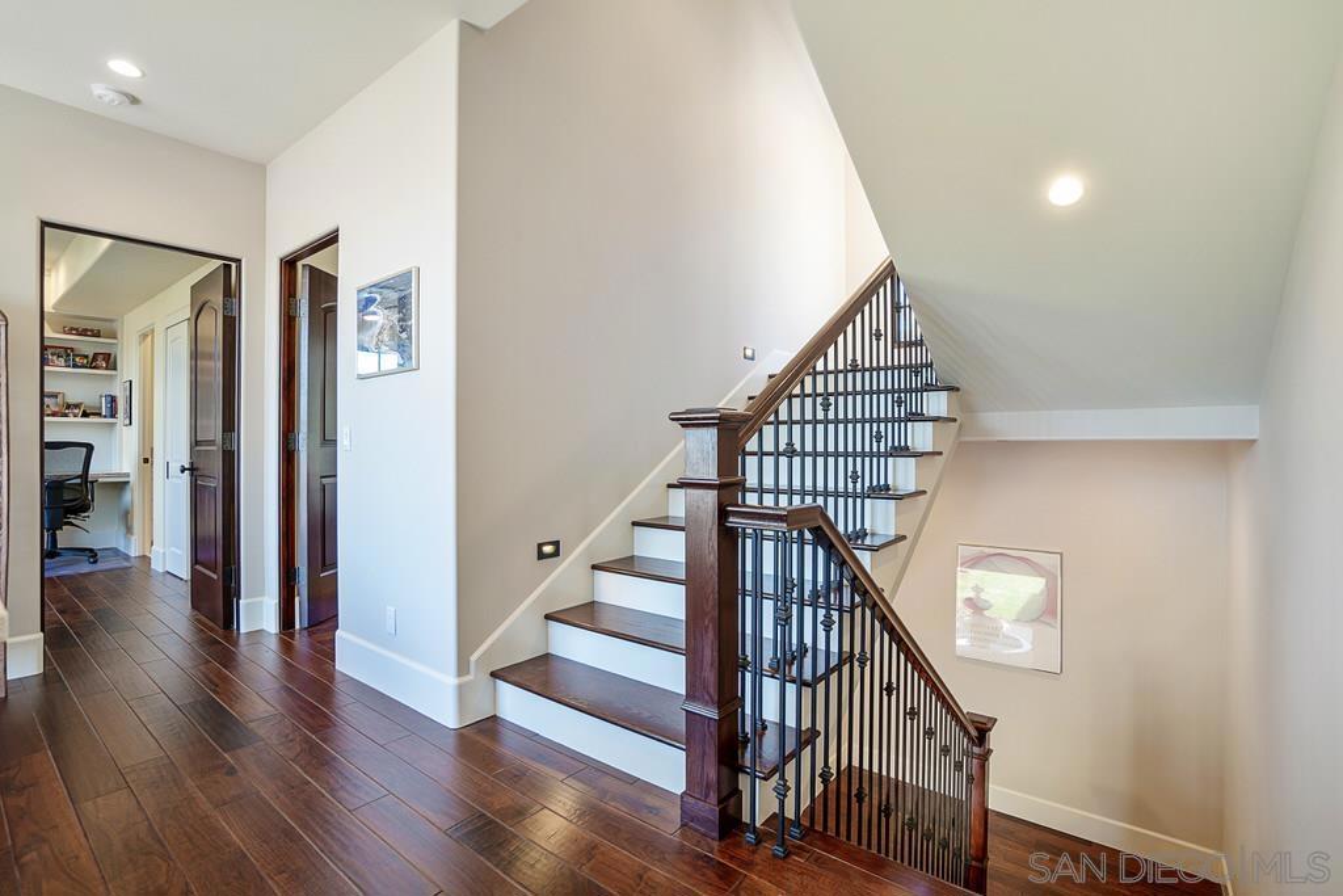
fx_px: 560
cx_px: 672
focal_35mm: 15
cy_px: 448
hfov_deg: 100.4
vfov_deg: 77.3
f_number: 7.1
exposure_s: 1/5
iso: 100
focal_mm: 10
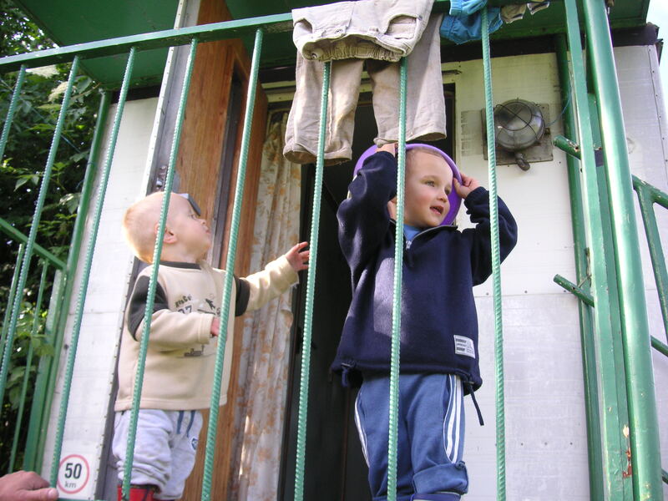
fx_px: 714
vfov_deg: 38.7
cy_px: 250
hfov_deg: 50.1
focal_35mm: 37
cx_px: 334
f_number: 2.8
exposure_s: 1/125
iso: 50
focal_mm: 6.1
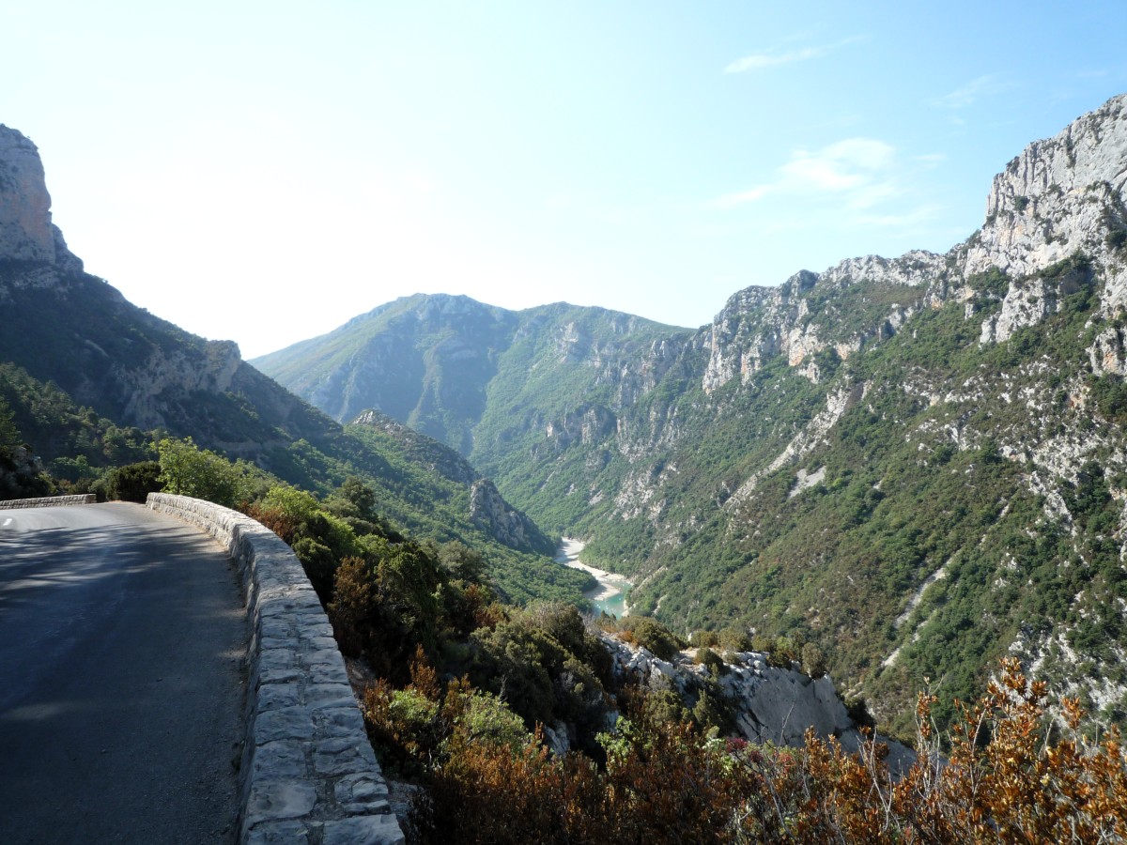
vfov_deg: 54.9
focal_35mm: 25
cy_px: 422
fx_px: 814
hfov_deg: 69.4
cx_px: 564
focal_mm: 4.4
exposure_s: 1/500
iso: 100
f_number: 3.2
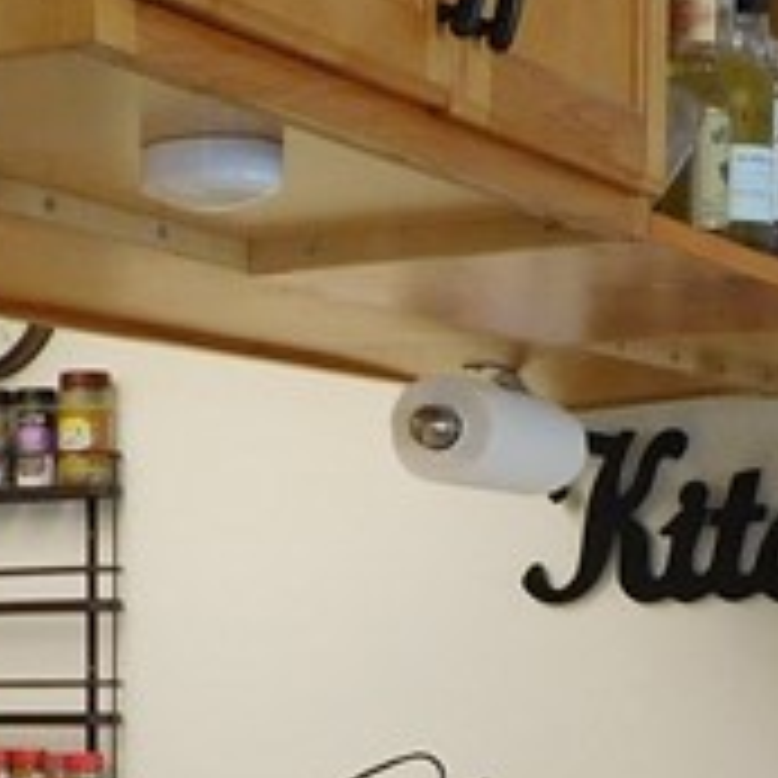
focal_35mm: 120
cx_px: -139
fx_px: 3051
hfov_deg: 14.1
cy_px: 1048
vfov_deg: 13.9
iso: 220
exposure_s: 1/30
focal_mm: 4
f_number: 3
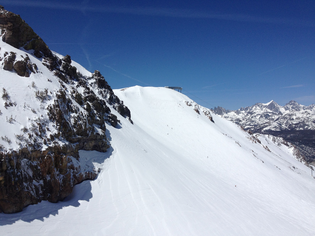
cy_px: 118
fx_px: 318
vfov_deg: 40.7
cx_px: 158
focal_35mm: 35
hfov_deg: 52.6
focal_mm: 4.28
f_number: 2.4
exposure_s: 1/5525
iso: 64
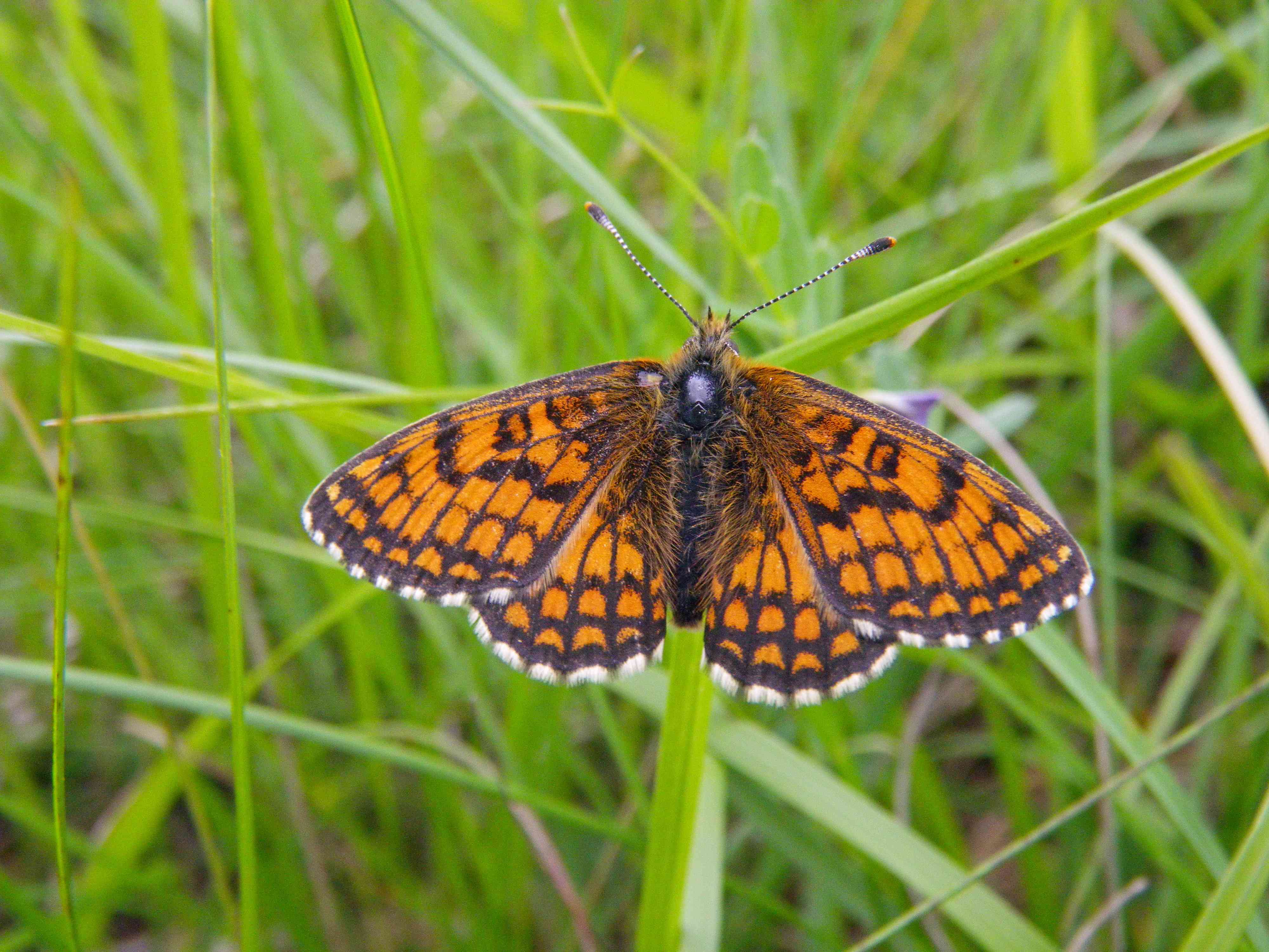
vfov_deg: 28.6
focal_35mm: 51
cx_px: 634
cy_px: 476
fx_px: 1870
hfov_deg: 37.5
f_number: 4.4
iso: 80
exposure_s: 1/60
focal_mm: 9.1
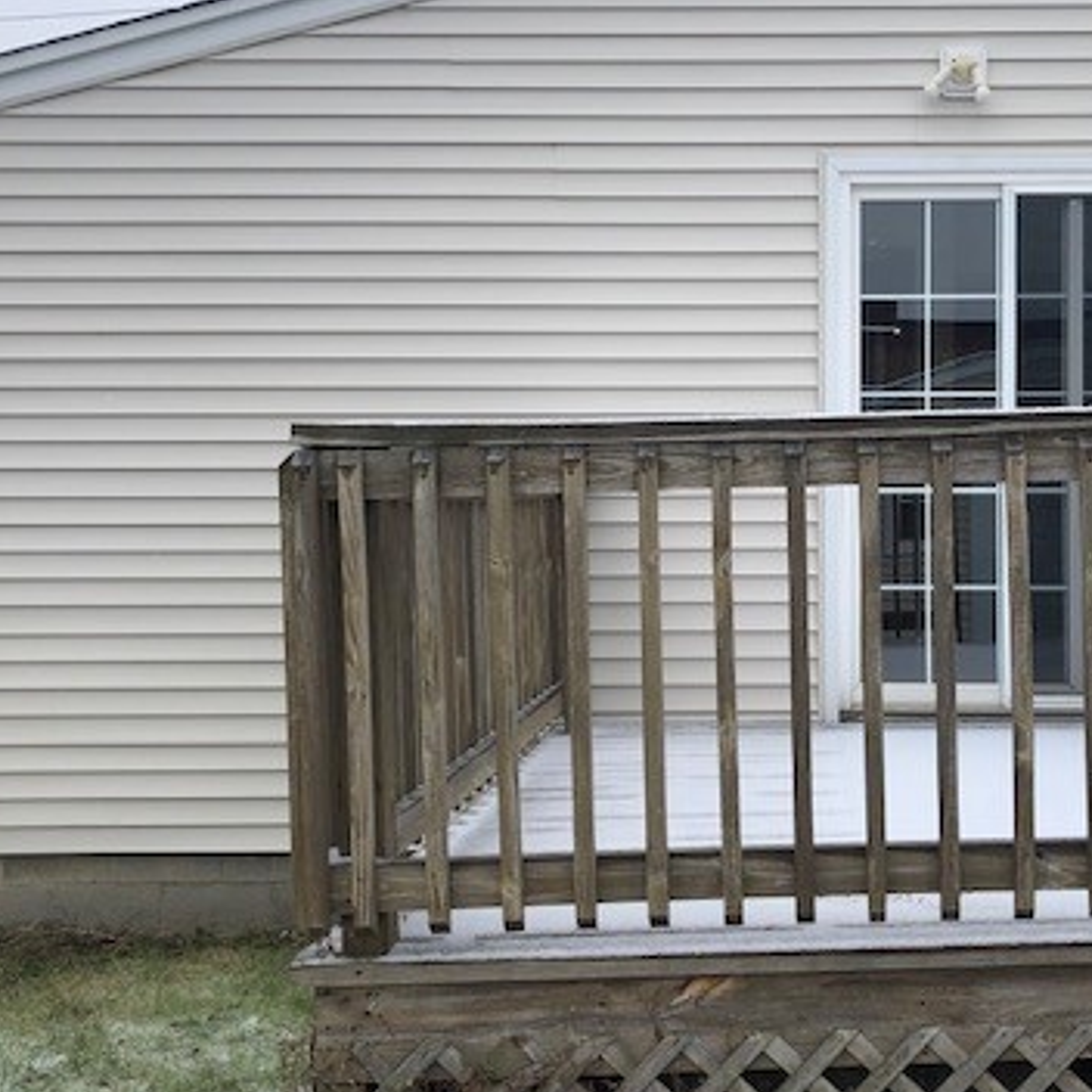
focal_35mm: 45
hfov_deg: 36.7
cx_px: 816
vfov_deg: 37.5
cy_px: 490
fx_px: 1606
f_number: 1.8
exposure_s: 1/592
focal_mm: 3.99
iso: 20
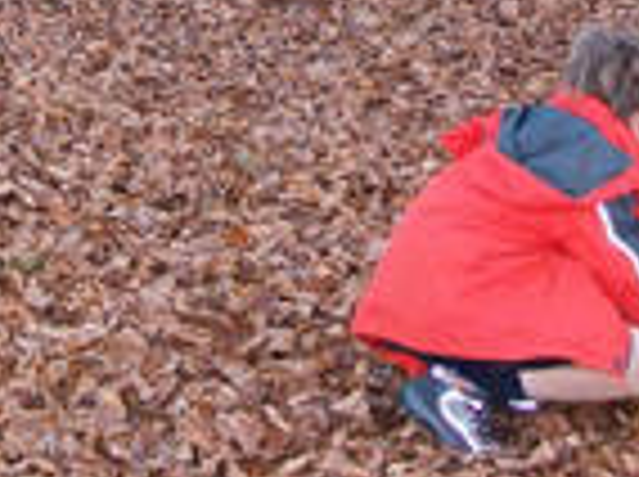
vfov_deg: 9.1
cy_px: -191
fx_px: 2930
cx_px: 184
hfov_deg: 12.4
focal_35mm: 159
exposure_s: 1/80
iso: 160
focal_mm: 7.6
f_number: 3
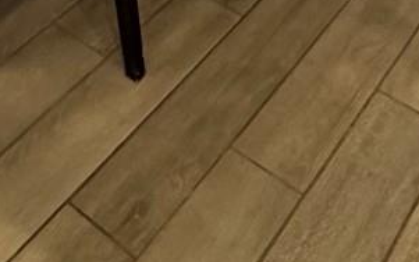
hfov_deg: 25.7
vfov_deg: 10.6
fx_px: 902
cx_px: 84
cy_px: -556
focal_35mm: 79
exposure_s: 1/120
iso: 250
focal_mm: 2.22
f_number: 2.2
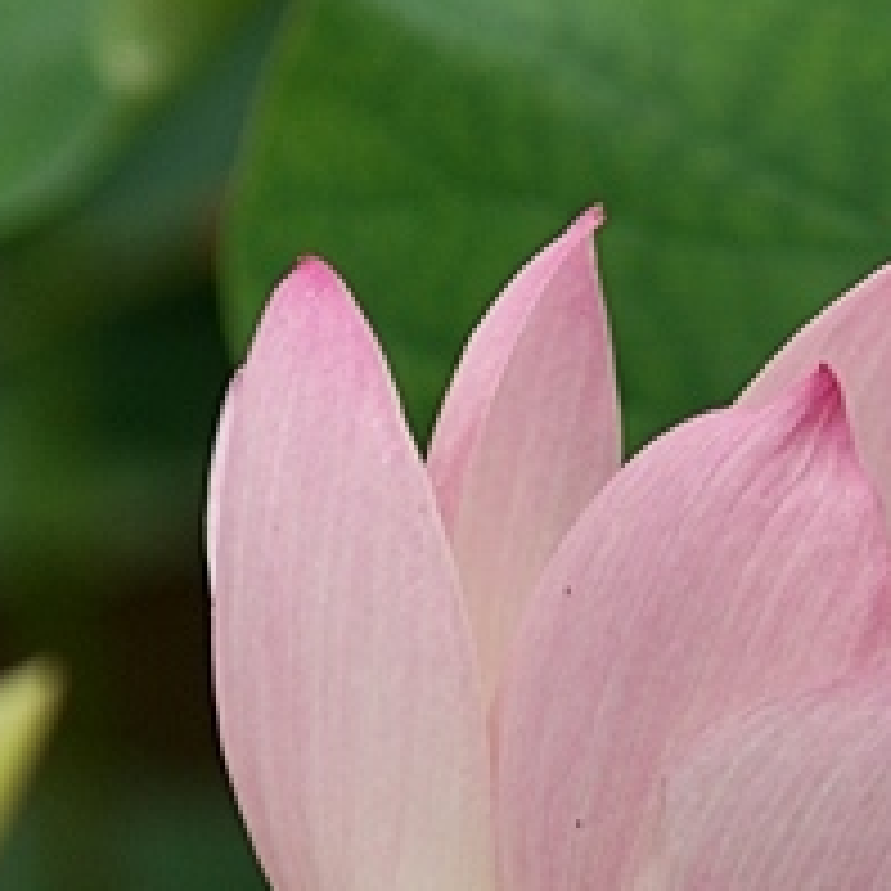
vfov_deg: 2.0
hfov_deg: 2.0
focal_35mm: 869
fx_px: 25306
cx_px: 590
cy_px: 842
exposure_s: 1/250
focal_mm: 150
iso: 100
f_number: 4.5
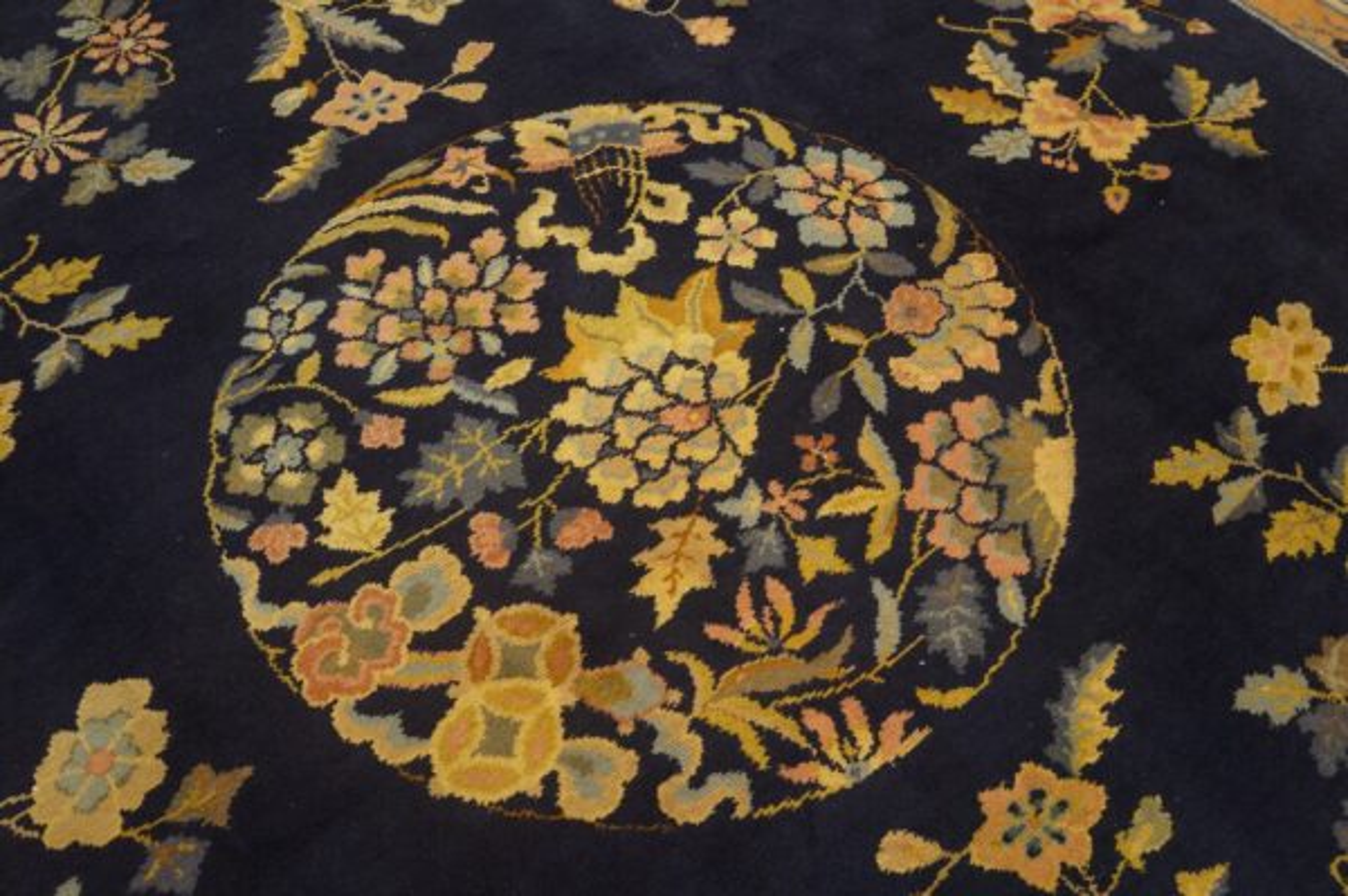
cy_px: 448
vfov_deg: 43.5
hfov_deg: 62.0
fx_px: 1122
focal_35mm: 30
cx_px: 674
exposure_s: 1/60
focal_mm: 20
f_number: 4
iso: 1250
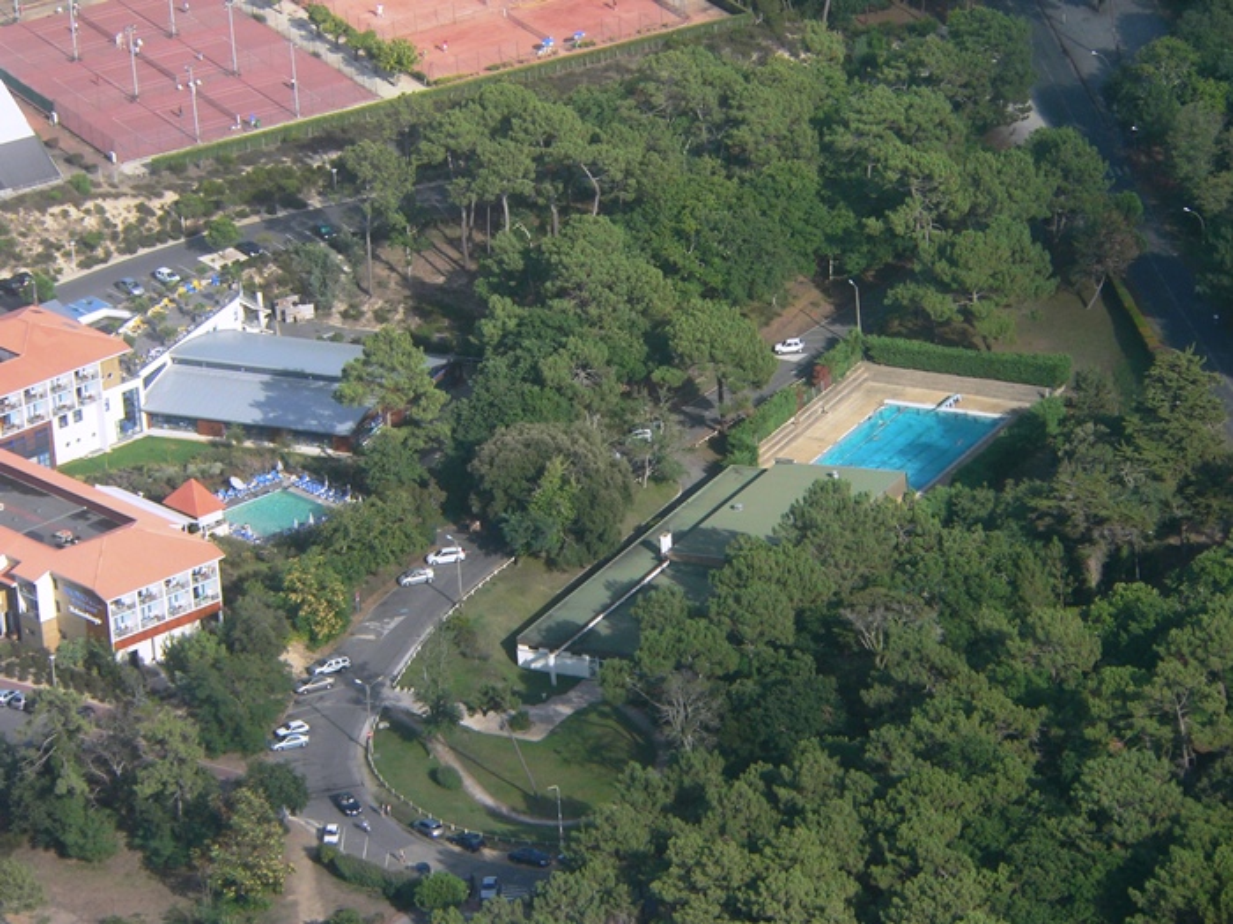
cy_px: 462
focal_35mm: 264
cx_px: 616
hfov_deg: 7.5
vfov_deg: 5.6
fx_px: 9404
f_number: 4
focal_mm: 43.9
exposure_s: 1/640
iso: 80
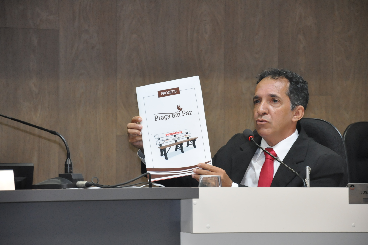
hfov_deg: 13.1
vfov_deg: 8.7
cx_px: 184
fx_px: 1608
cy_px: 122
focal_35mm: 158
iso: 2000
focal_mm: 105
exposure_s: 1/100
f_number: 5.6
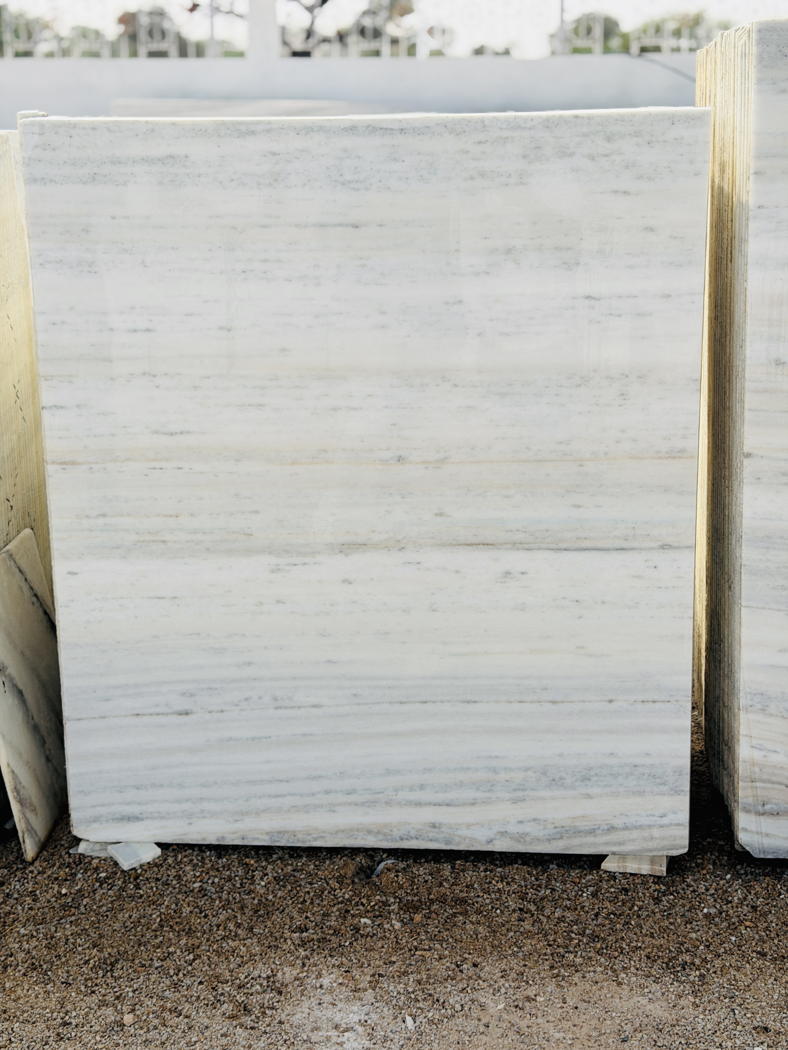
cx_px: 394
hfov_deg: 30.3
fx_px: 1457
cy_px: 525
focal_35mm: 48
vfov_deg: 39.7
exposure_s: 1/5587
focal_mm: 6.76
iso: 64
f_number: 1.78
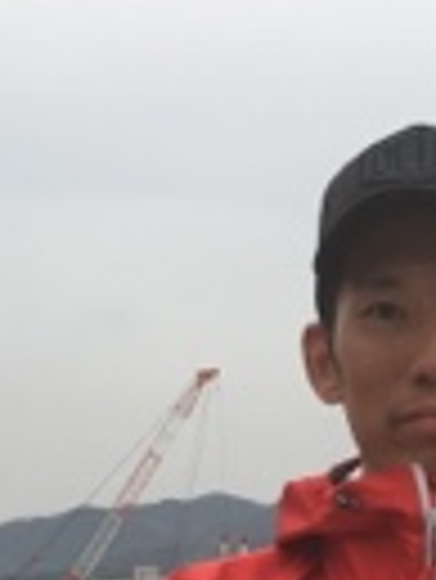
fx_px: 1509
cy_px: 724
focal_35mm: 90
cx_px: 418
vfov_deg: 20.2
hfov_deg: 16.2
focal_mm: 4.15
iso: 25
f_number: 2.2
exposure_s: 1/200
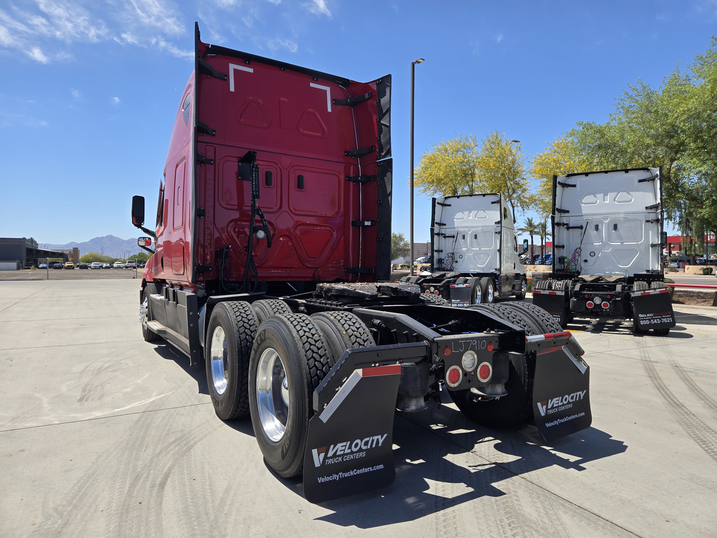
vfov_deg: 58.9
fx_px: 476
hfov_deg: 73.9
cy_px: 269
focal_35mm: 23
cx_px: 358
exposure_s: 1/1497
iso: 25
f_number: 1.8
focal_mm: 5.4
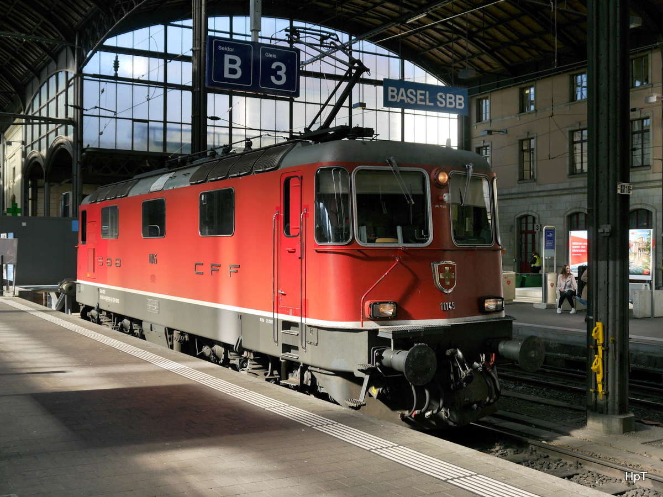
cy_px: 248
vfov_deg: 36.0
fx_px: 766
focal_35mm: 40
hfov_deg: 46.8
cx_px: 332
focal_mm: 20
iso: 160
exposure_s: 1/160
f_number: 5.6
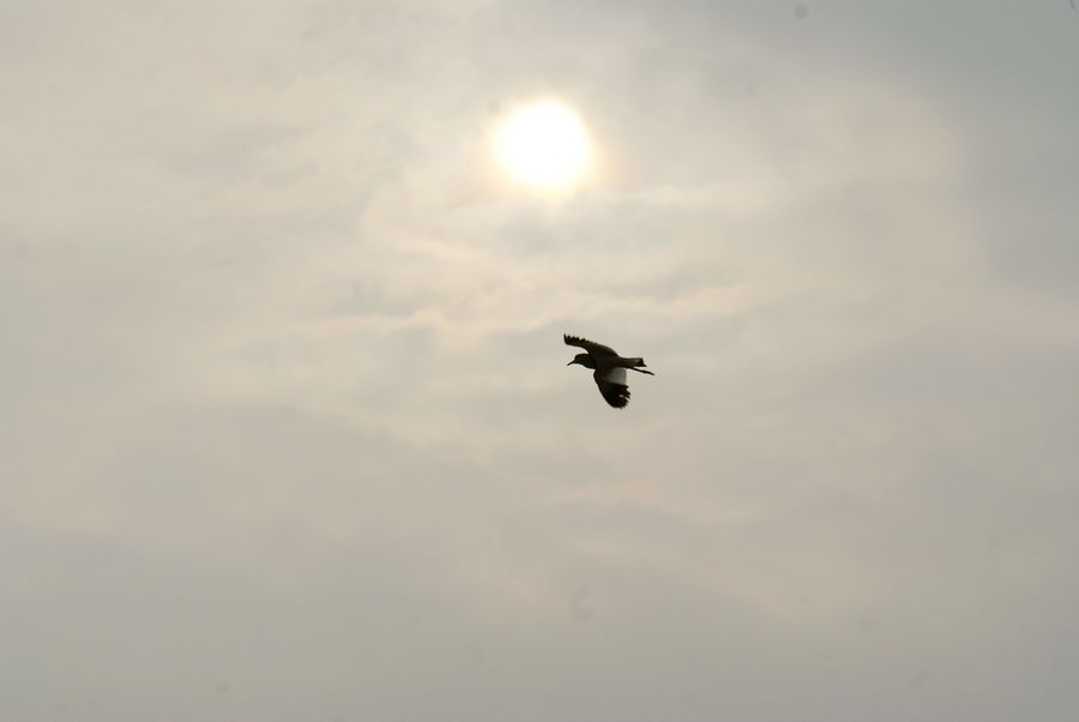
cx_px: 540
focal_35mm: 225
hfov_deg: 9.1
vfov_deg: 6.1
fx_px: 6750
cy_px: 361
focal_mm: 150
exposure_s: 1/400
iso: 100
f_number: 11
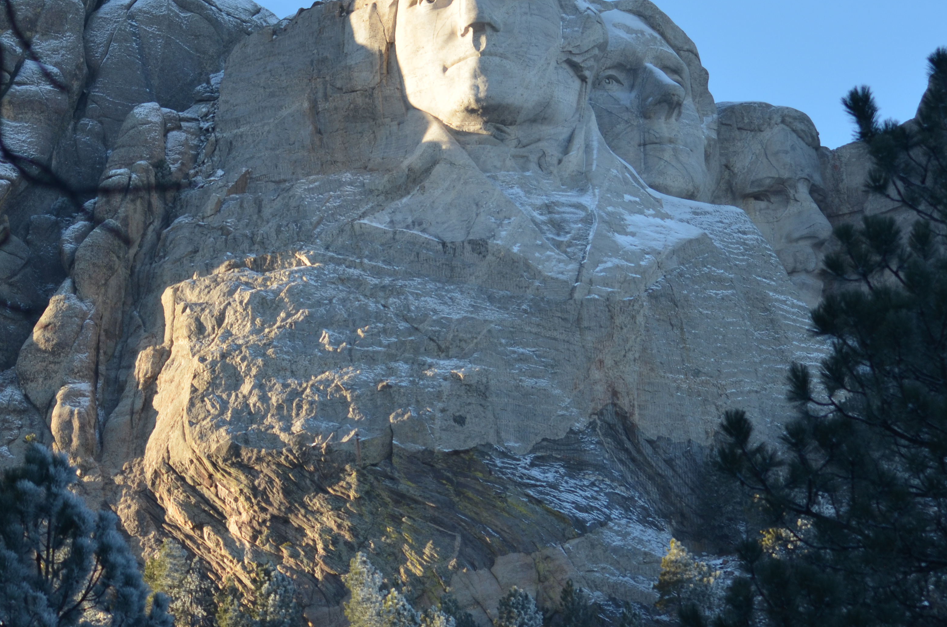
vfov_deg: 8.2
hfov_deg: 12.4
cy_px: 239
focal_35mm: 166
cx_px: 333
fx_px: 4358
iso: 250
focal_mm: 70
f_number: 5.6
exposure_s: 1/500
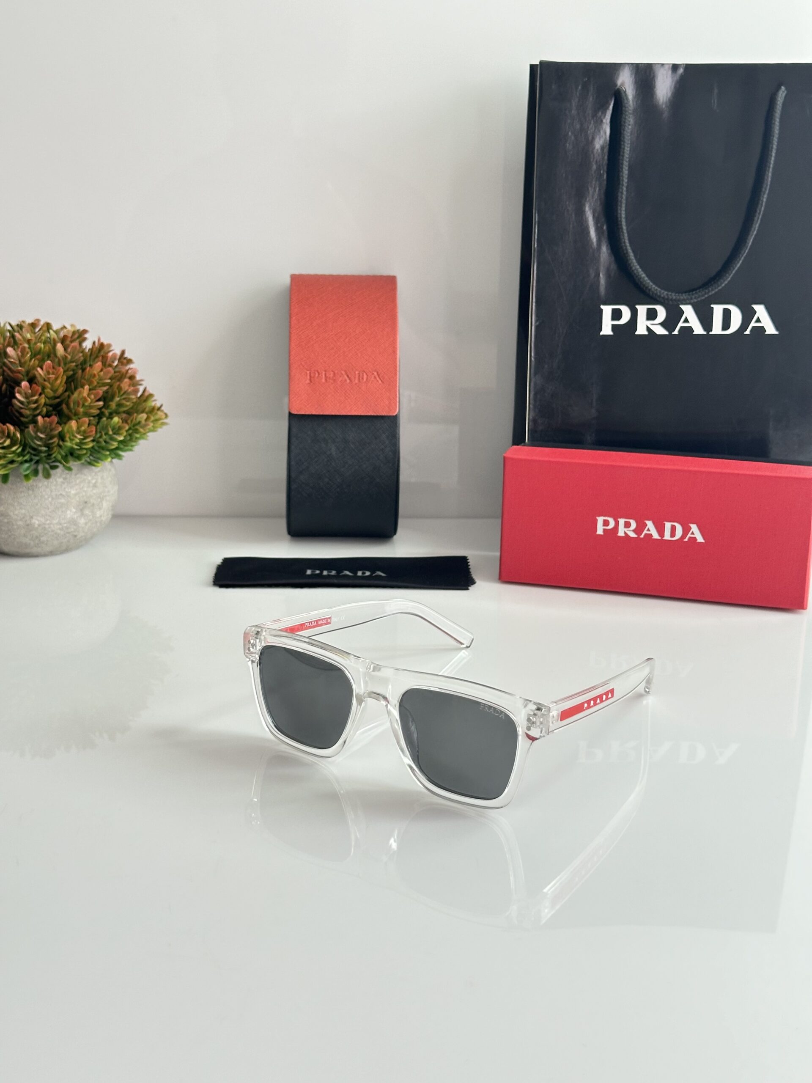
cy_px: 542
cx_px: 406
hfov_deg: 30.3
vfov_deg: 39.7
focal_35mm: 48
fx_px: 1501
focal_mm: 6.86
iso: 125
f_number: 1.78
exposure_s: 1/60
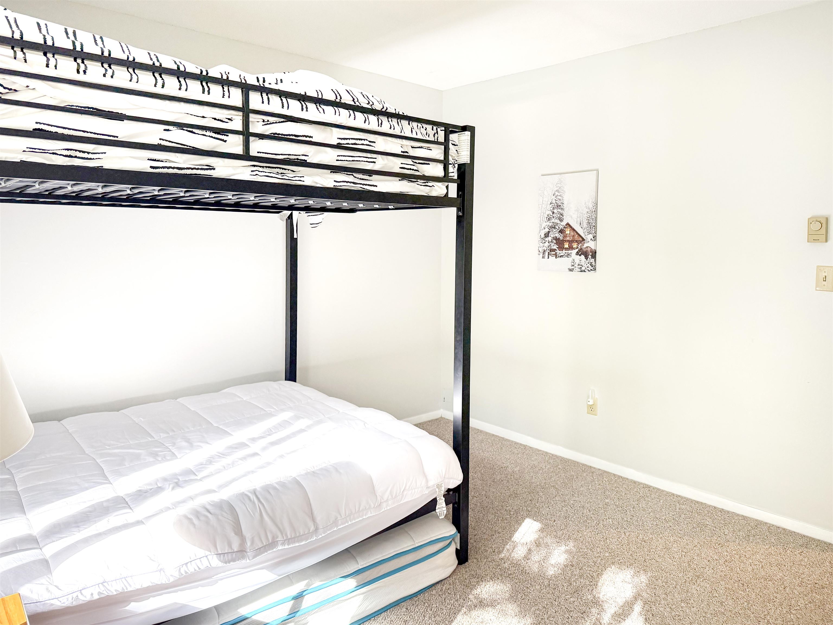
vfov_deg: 56.8
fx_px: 578
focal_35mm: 24
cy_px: 312
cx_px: 416
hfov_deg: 71.6
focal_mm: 6.76
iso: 200
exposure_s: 1/142
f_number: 1.78
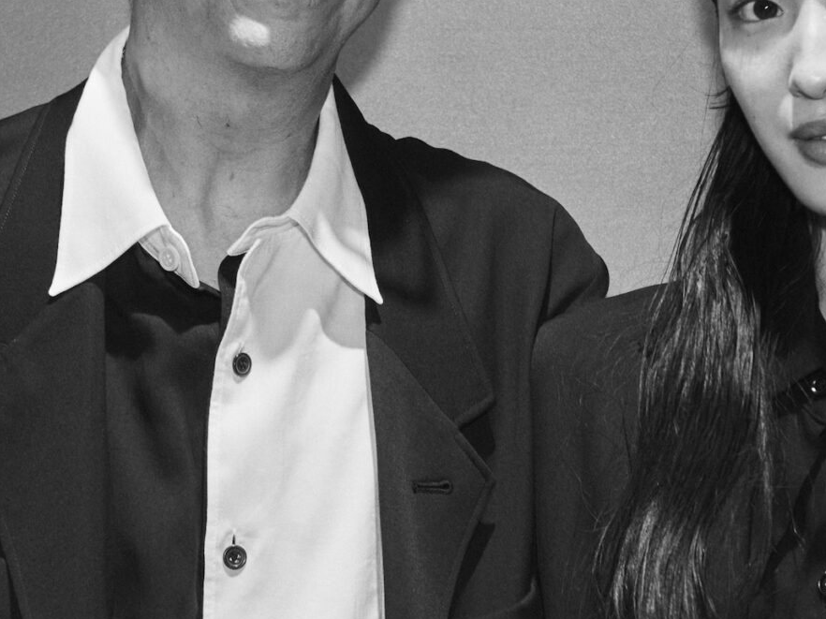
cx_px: 335
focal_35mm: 134
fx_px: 3197
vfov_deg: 11.1
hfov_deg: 14.7
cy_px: 322
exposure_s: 1/125
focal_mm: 48
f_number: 4.5
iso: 800
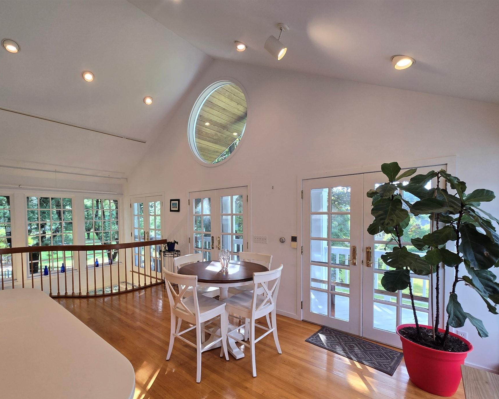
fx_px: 222
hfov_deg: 96.2
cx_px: 215
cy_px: 221
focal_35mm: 15
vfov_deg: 83.8
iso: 80
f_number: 2.2
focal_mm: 2.2
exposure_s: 1/60
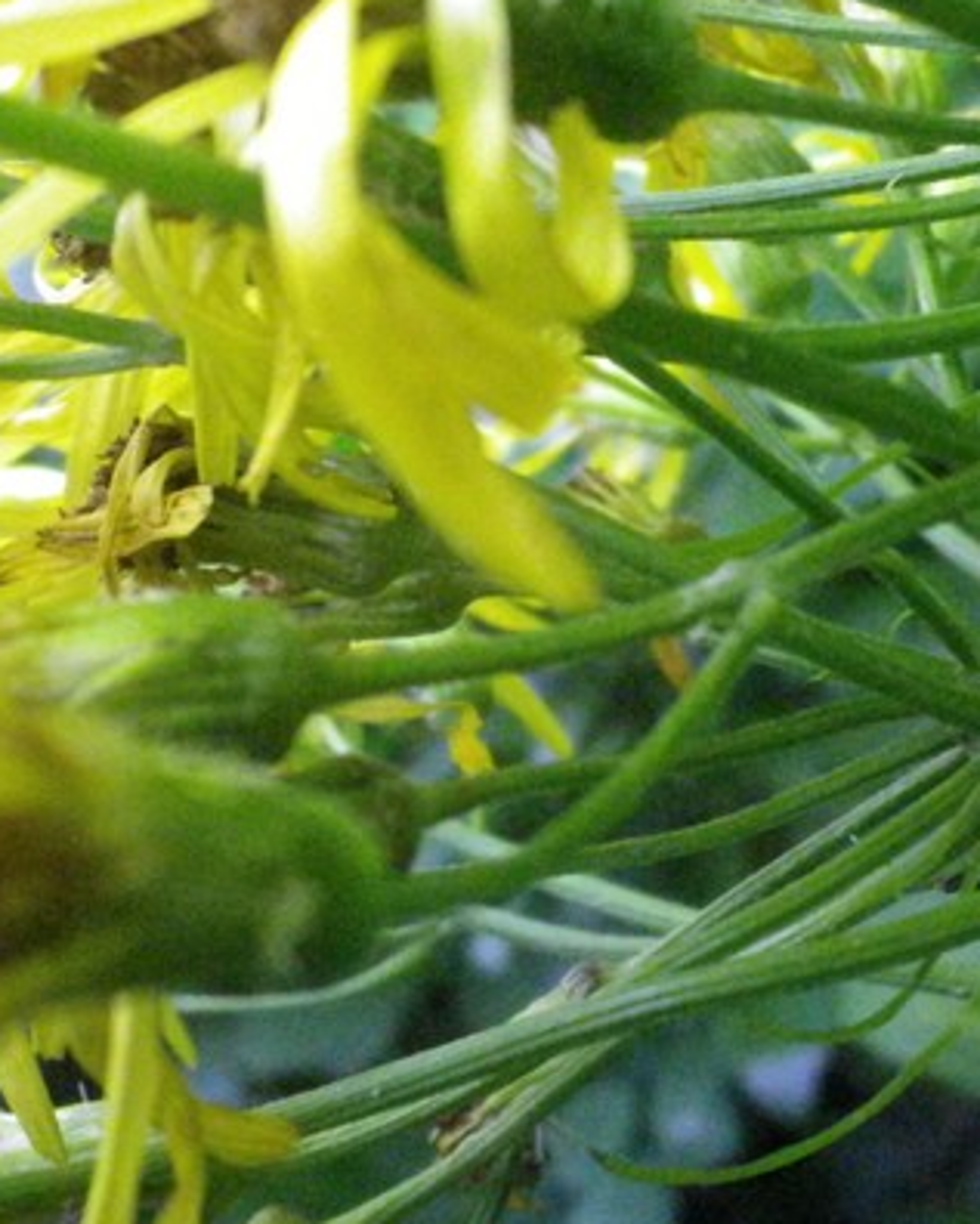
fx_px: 2501
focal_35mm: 69
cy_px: 420
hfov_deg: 22.0
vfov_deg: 27.4
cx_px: 683
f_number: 3.9
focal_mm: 6.36
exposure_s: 1/100
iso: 1250
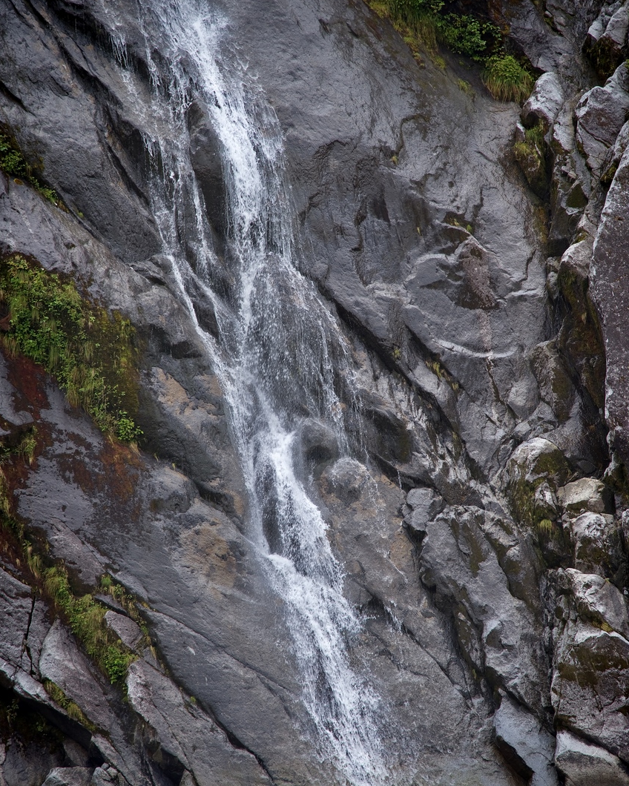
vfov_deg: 14.2
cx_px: 313
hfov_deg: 11.4
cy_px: 393
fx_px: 3165
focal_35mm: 136
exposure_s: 1/250
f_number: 4
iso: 140
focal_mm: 120
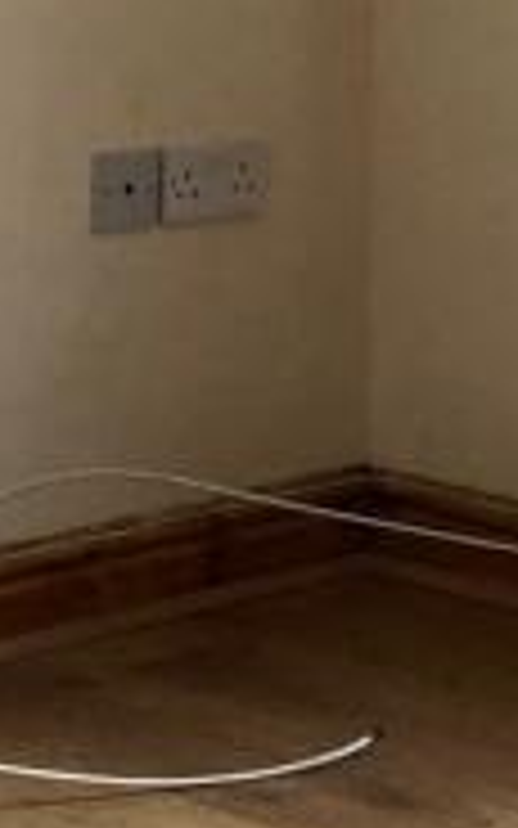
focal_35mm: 165
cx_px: 703
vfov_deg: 12.2
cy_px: -342
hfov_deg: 7.8
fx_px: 3727
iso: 40
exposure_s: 1/17
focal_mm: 3.99
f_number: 1.8
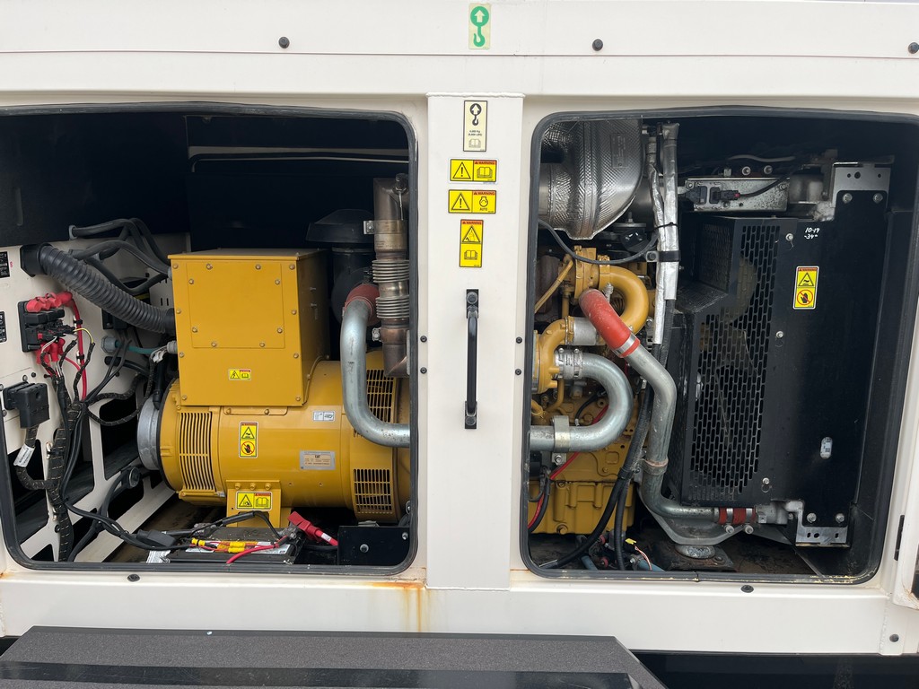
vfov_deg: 53.1
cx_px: 460
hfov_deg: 67.3
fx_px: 690
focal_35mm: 26
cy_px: 344
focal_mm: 5.1
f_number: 1.6
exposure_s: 1/489
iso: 50
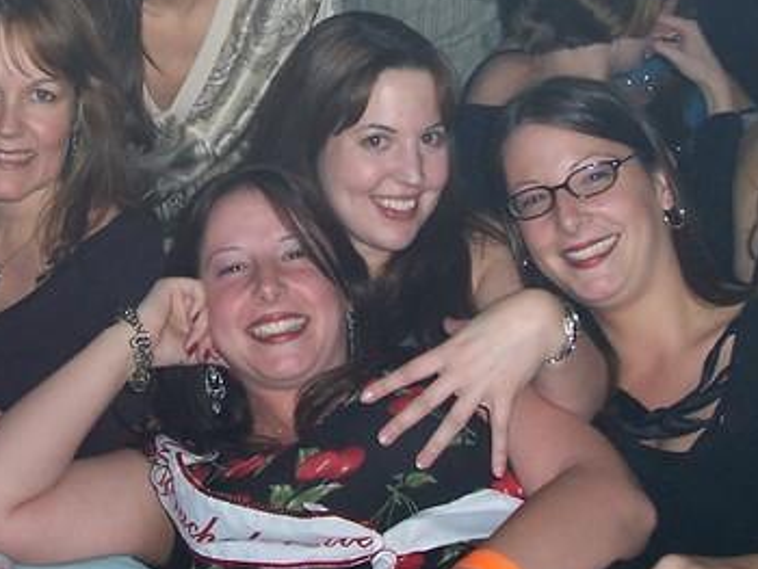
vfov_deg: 17.4
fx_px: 1841
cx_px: 230
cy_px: 69
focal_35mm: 84
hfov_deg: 23.1
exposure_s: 1/60
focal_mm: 7
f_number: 3
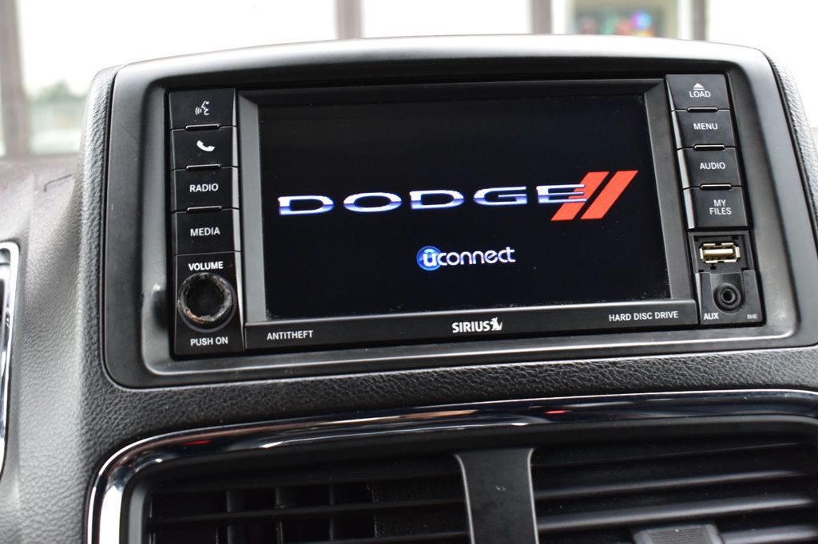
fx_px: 1022
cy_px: 272
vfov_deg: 29.8
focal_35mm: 45
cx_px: 409
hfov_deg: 43.6
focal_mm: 30
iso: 400
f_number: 6.3
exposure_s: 1/20
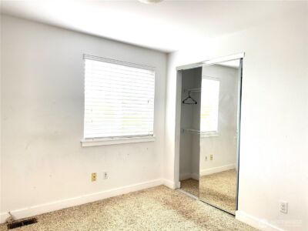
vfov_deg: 56.8
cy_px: 116
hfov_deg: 71.6
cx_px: 154
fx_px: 214
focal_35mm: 24
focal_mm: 6.76
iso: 250
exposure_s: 1/60
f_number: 1.78
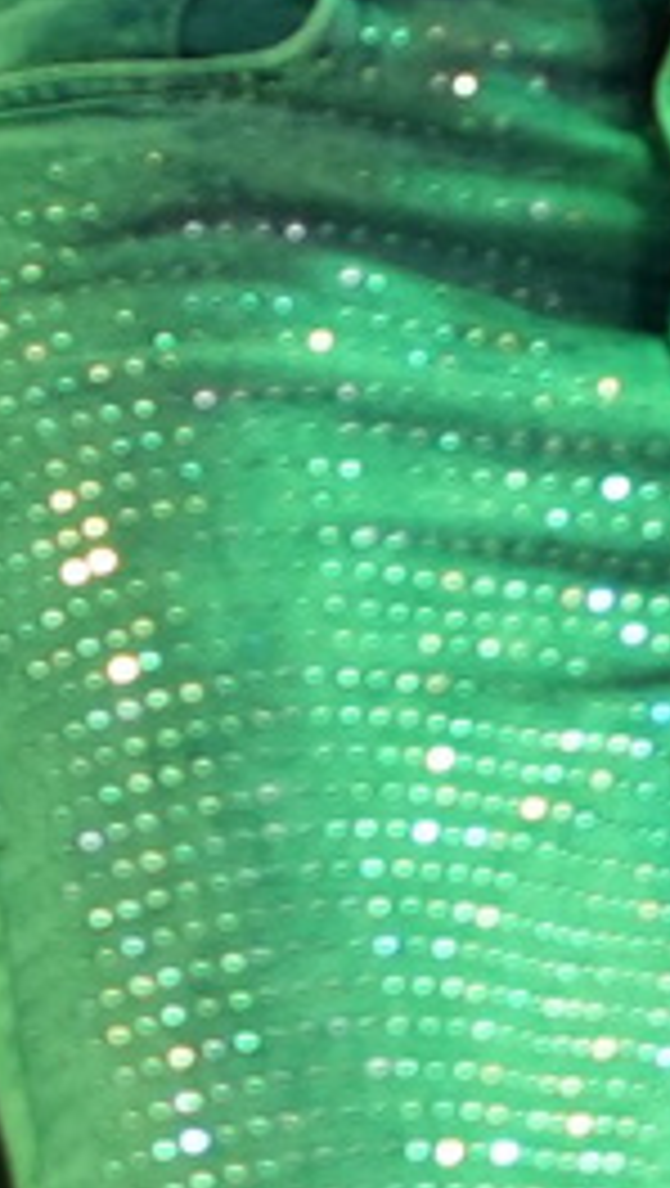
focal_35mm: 862
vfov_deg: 2.5
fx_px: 27156
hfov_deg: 1.4
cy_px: -1829
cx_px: 1318
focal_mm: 85
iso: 800
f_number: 2.2
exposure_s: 1/400
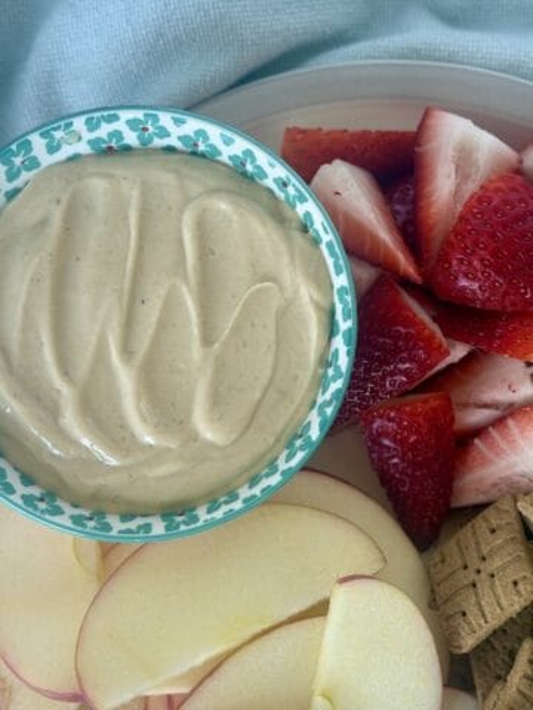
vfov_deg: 39.7
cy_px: 355
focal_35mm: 48
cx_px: 266
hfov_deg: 30.3
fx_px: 985
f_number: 1.78
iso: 80
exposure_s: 1/60
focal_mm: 6.76
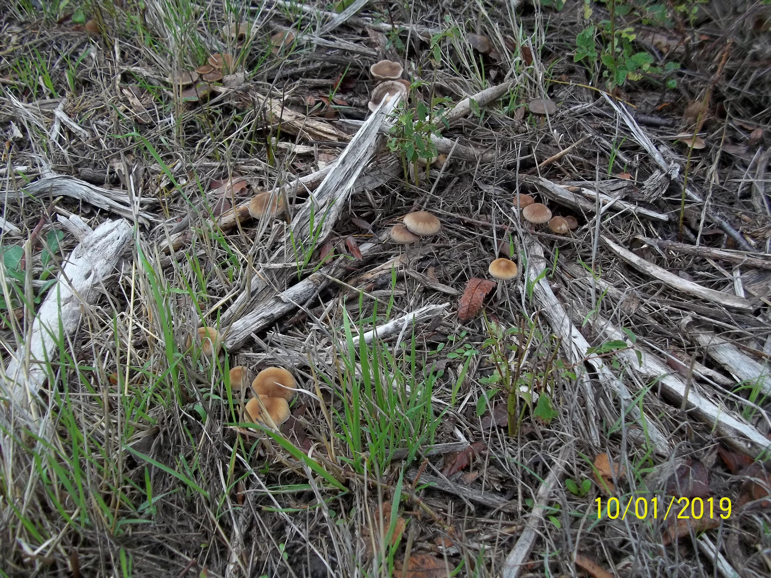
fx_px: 713
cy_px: 289
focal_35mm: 32
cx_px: 386
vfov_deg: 44.2
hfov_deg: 56.8
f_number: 2.9
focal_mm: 5.7
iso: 80
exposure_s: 1/250
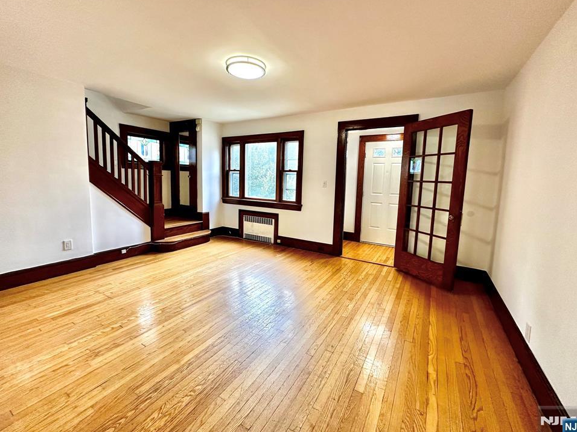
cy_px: 204
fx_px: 250
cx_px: 290
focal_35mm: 15
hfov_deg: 98.2
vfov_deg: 81.7
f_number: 2.2
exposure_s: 1/120
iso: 250
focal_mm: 2.22
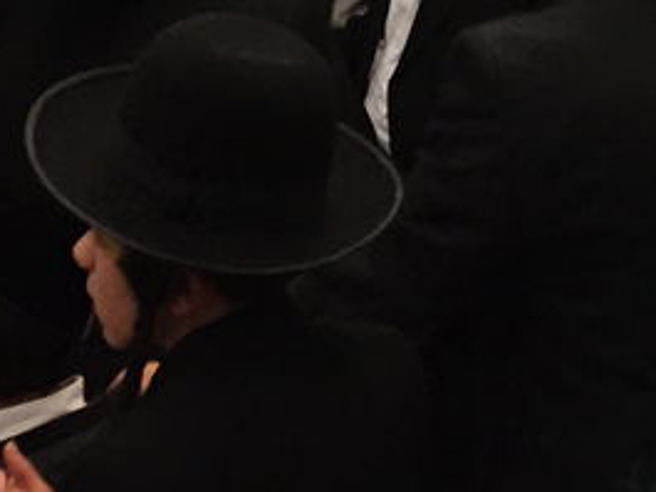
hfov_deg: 12.6
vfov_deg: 9.1
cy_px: -522
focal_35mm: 153
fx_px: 2901
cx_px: 750
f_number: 2.2
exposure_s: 1/30
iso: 50
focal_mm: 4.15
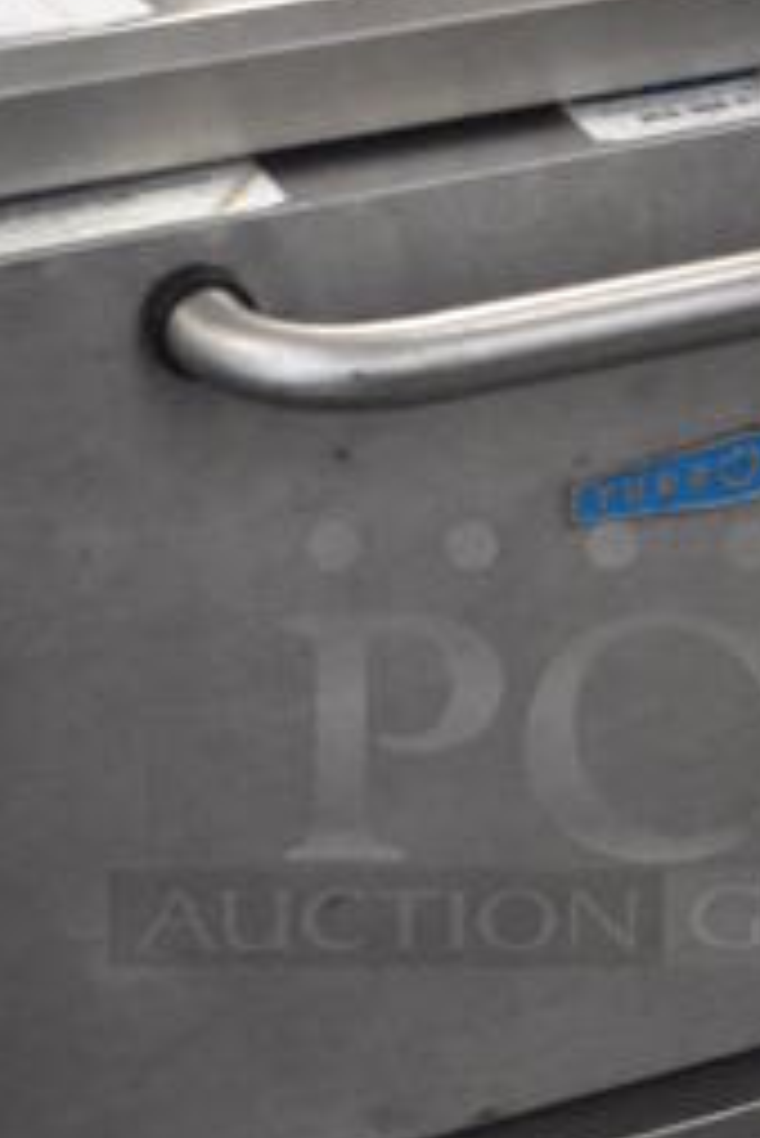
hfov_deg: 12.0
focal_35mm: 114
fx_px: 3599
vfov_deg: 17.9
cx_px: 612
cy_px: 731
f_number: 3.8
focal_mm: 21
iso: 5000
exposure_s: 1/125
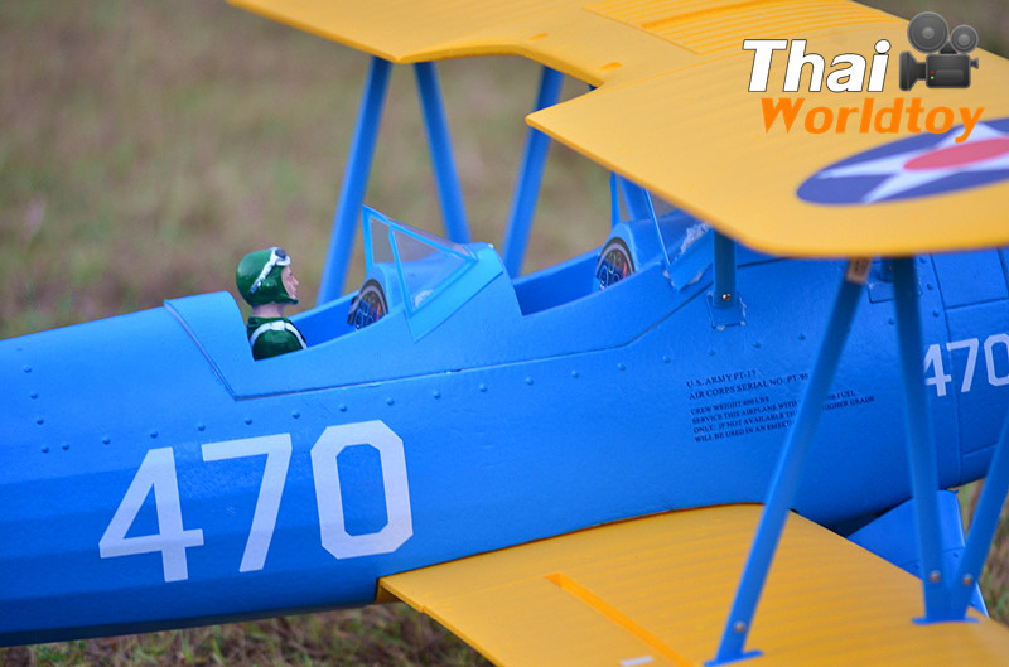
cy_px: 334
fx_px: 7967
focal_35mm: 285
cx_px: 504
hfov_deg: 7.2
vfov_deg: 4.8
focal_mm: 190
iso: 400
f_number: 5.6
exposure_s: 1/125
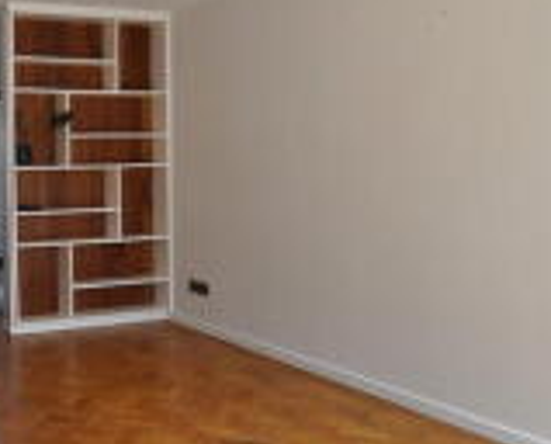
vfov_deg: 35.4
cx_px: 24
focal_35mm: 42
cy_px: 144
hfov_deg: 39.5
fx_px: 687
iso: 220
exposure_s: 1/125
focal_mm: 10
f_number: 5.6
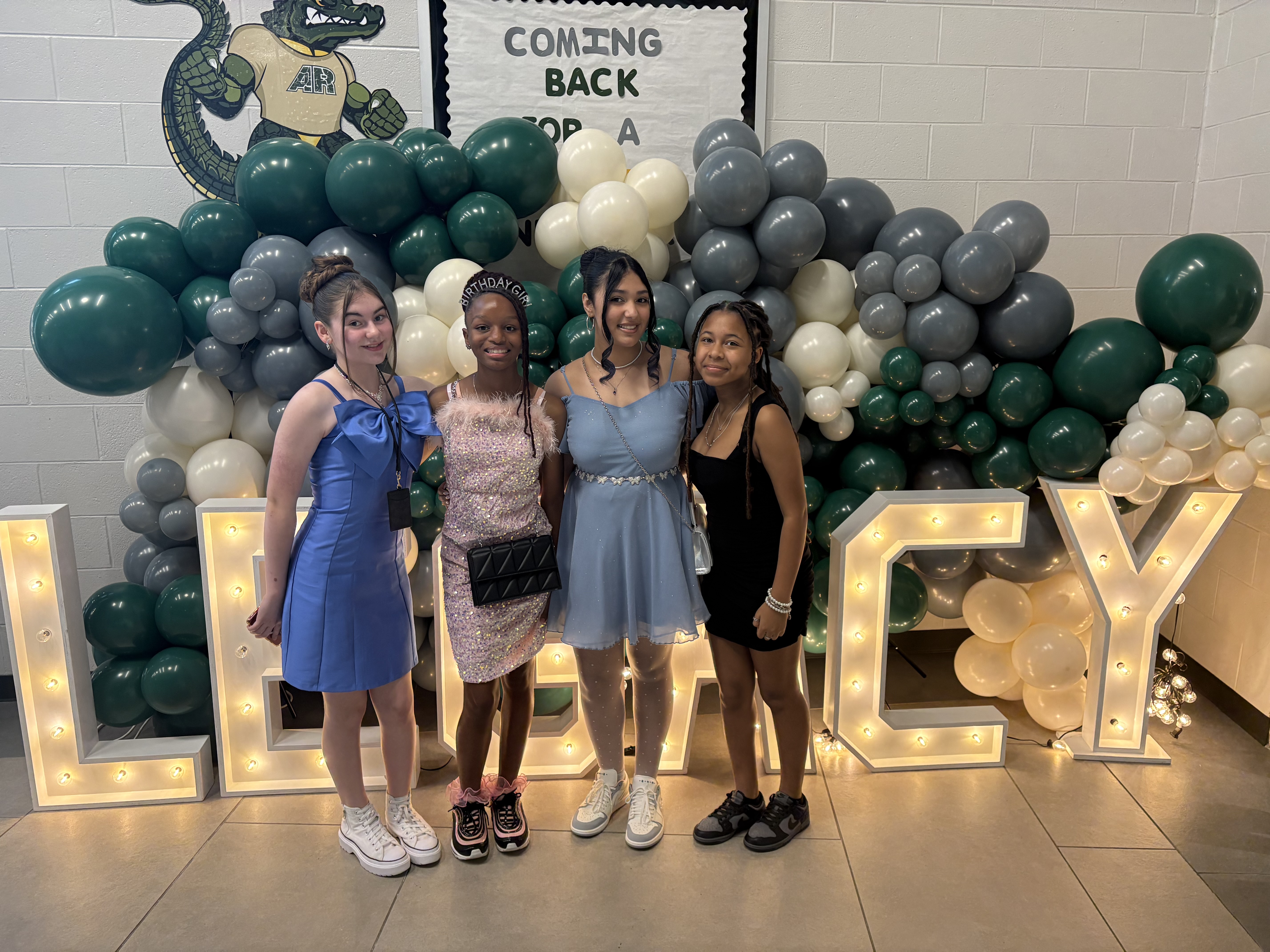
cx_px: 635
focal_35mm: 26
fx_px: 954
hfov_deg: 67.3
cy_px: 476
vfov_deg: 53.1
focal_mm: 5.96
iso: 200
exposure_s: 1/60
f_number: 1.6
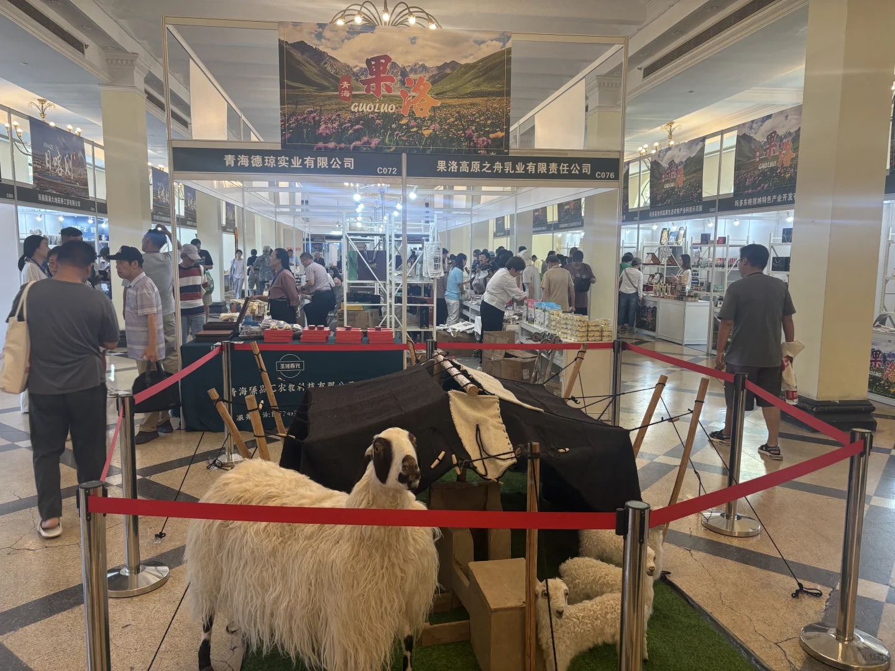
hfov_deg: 67.3
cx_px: 448
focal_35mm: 26
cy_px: 336
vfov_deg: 53.1
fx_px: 672
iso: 64
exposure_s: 1/50
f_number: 1.6
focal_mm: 5.96
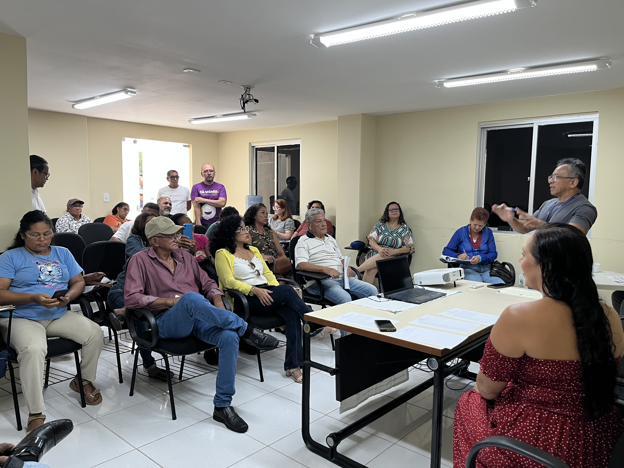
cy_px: 234
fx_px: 469
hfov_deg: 67.3
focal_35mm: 26
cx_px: 312
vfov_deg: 53.1
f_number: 1.6
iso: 80
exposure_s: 1/60
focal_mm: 5.1
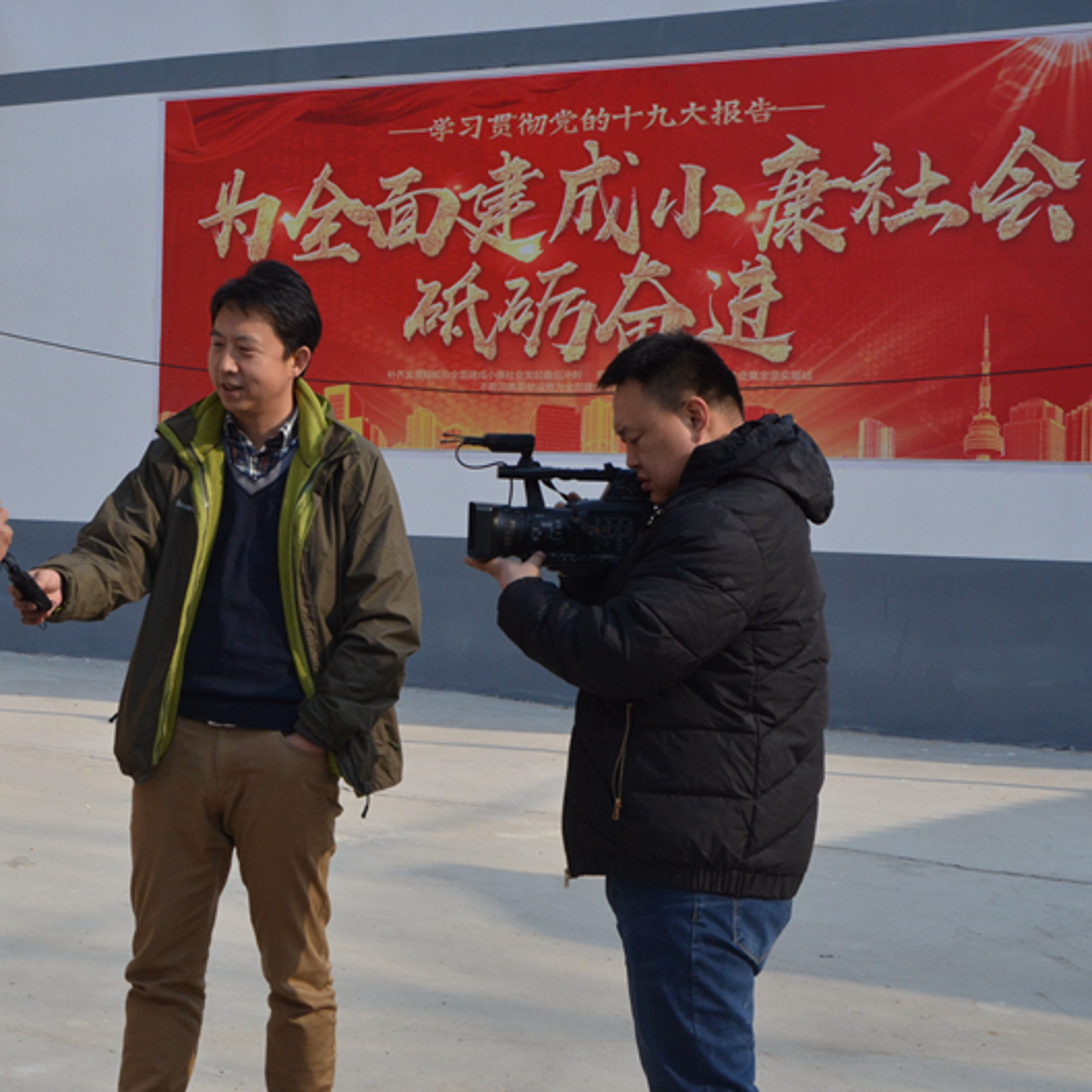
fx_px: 2891
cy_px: 546
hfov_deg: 21.2
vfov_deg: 21.4
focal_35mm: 81
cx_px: 298
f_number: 13
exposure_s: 1/640
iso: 800
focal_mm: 42
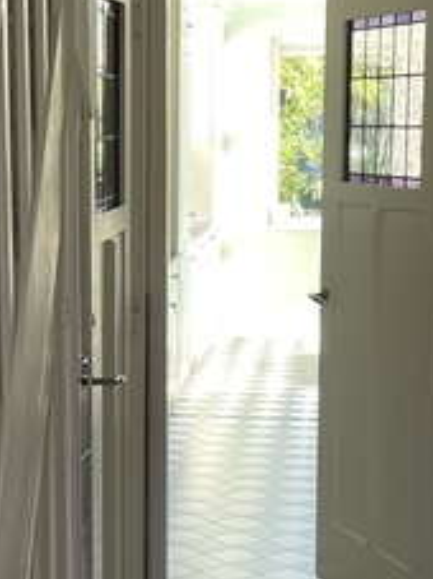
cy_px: 355
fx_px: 1469
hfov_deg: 16.5
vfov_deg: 22.2
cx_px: 41
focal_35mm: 88
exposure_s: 1/121
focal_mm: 4.2
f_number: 1.6
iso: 50
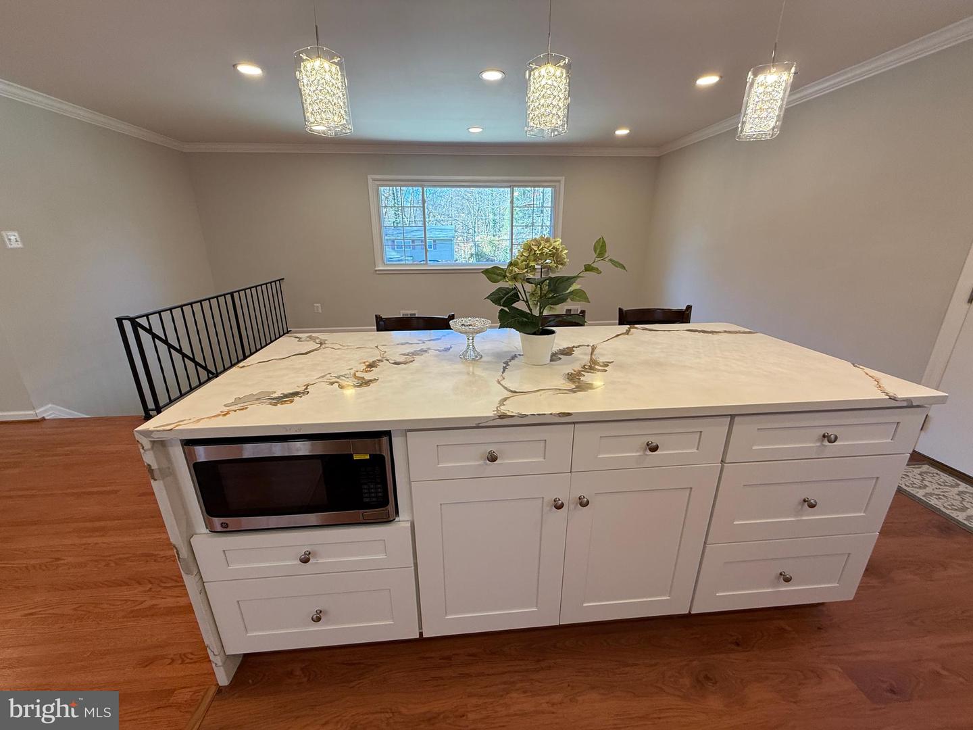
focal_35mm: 14
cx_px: 486
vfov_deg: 85.7
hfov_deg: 102.1
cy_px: 365
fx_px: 394
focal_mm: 2.22
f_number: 2.2
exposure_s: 1/120
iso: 100
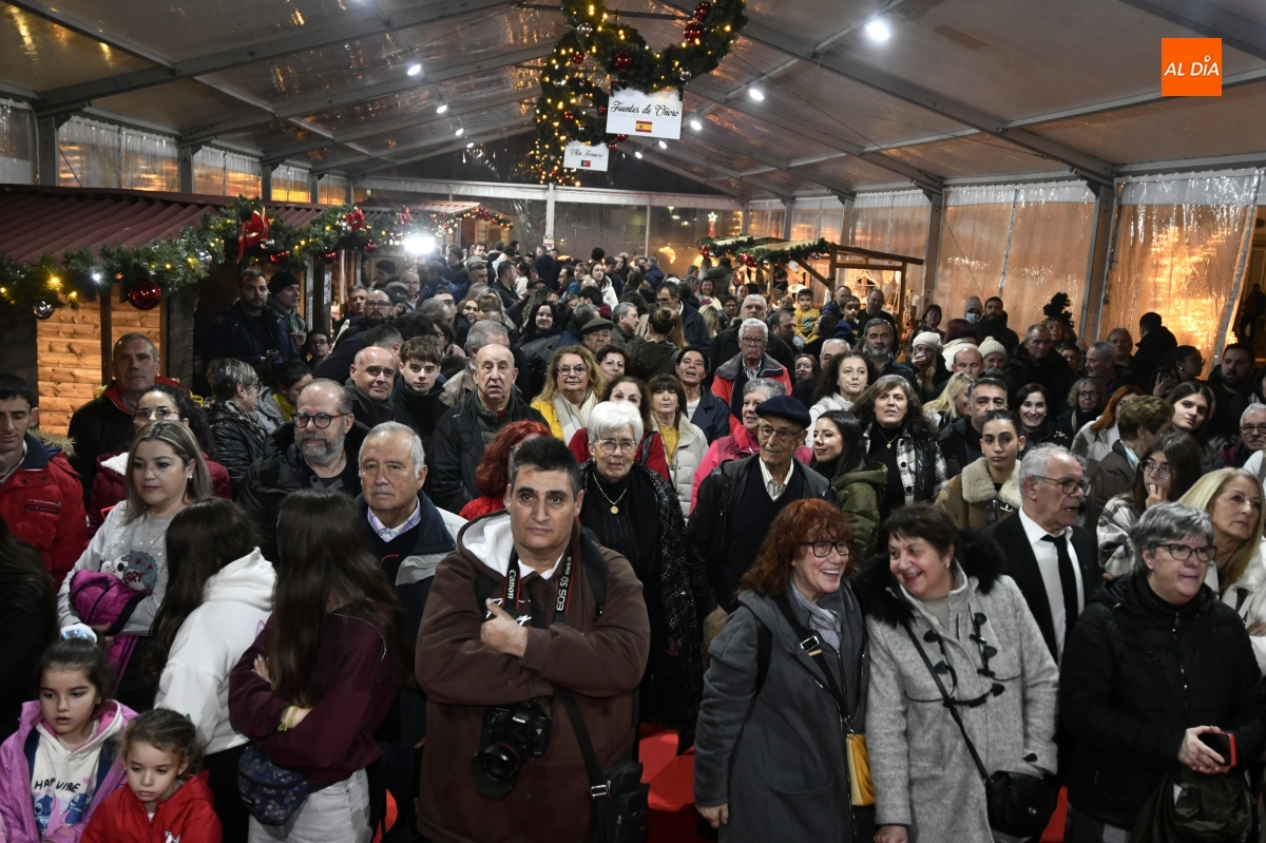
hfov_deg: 53.2
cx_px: 633
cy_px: 422
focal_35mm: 36
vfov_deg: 36.8
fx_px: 1265
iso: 2000
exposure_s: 1/80
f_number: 4
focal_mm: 24
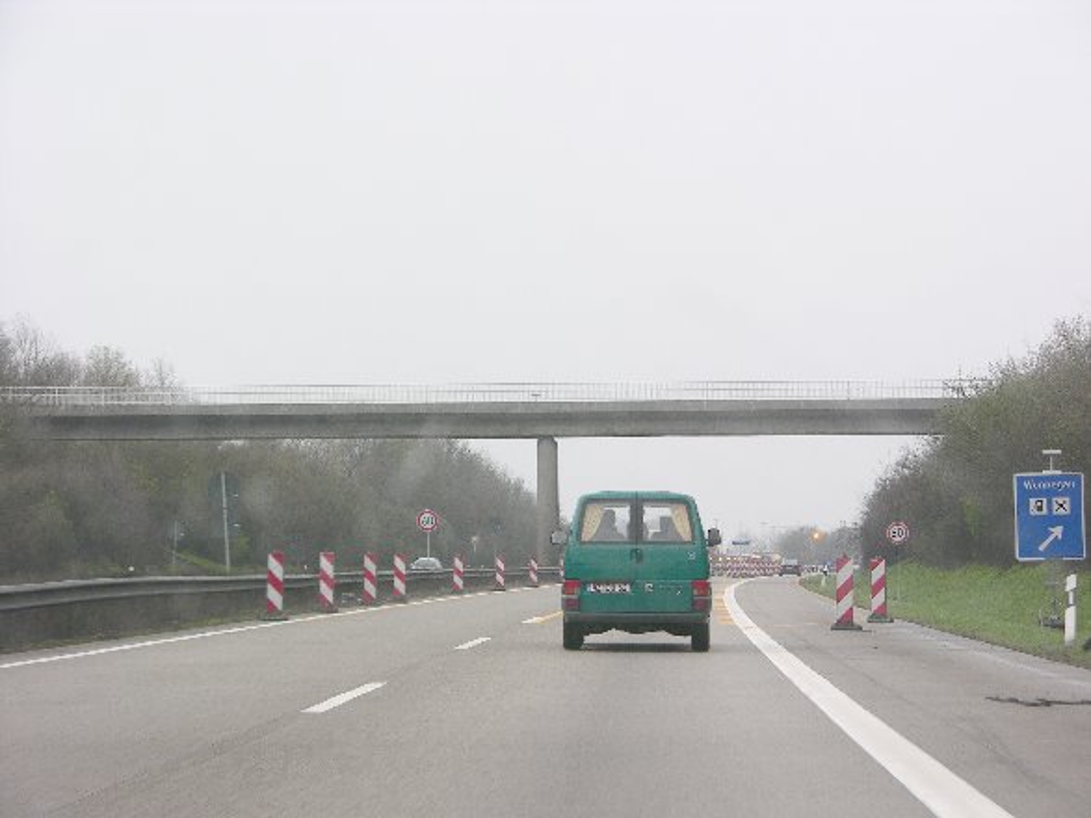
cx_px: 546
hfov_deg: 16.4
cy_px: 409
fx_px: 3781
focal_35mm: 120
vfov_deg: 12.3
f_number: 4.2
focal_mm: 29.5
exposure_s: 1/80
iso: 50
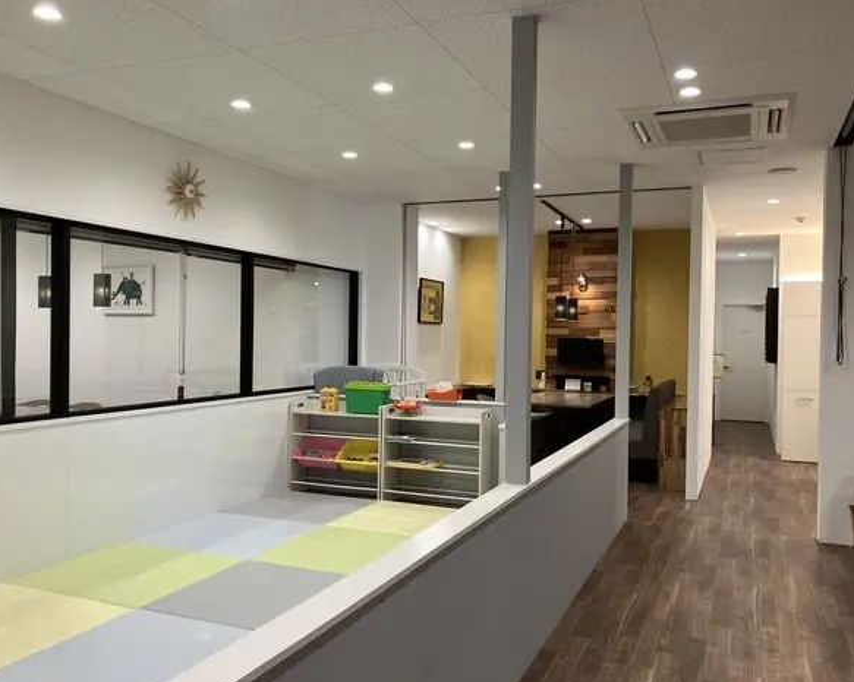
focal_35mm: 30
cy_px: 350
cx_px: 439
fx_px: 758
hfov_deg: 58.8
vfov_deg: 48.5
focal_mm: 3.99
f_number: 1.8
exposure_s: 1/60
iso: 100
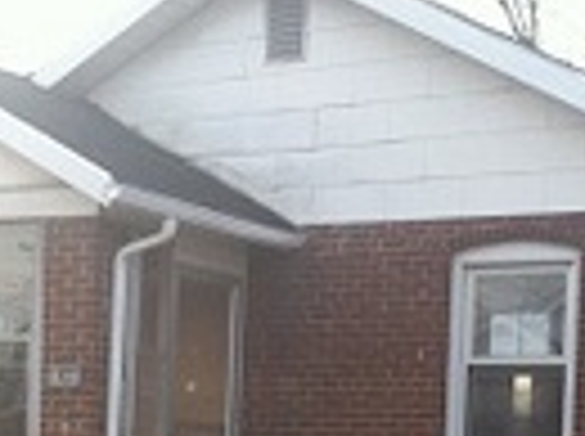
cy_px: 506
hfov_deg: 21.0
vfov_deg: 15.3
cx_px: 436
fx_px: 1569
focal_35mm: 93
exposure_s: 1/140
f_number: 2.8
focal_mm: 3.85
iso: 80
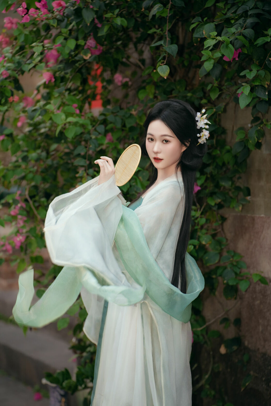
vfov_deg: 15.3
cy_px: 203
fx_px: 1513
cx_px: 136
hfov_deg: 10.2
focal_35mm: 134
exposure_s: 1/125
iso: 200
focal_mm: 134
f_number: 3.2
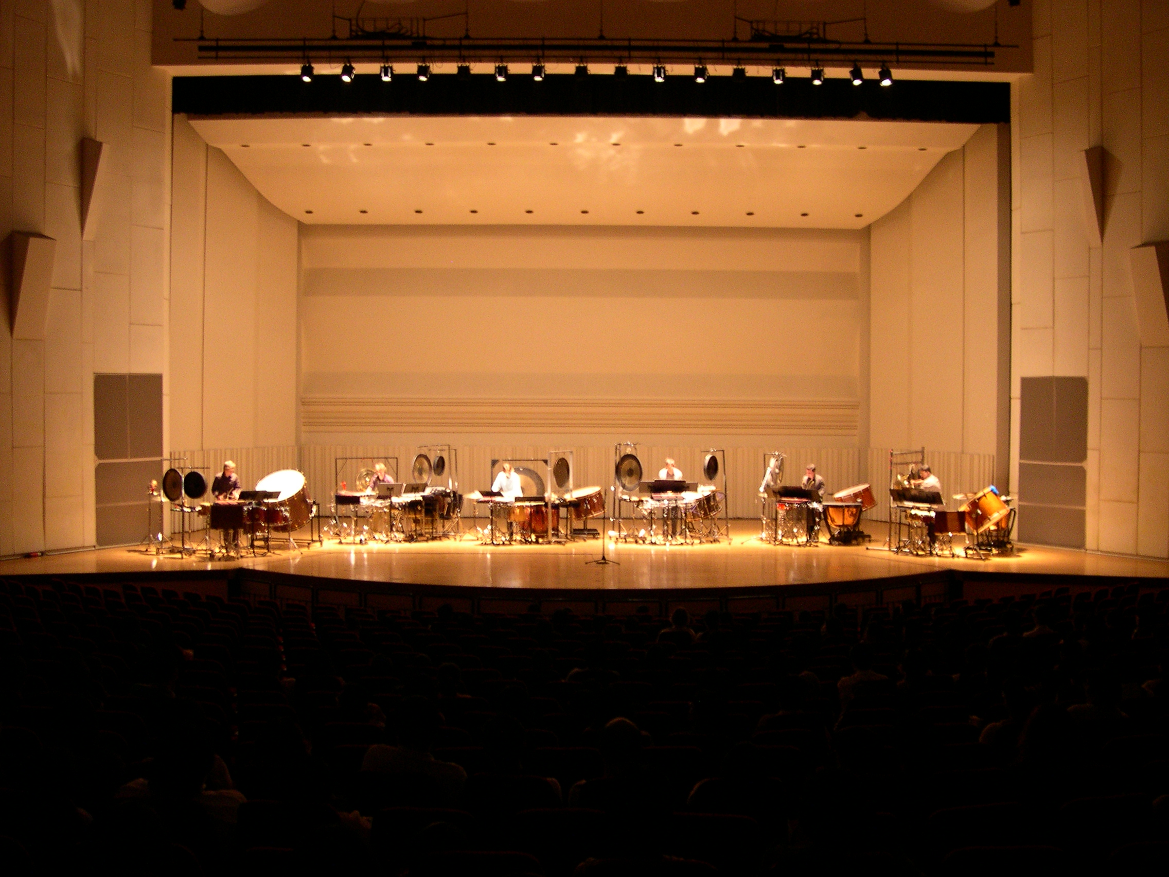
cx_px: 584
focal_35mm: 38
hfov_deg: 49.0
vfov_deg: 37.7
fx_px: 1283
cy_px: 438
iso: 328
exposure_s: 1/4.2
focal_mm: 8
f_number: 2.8
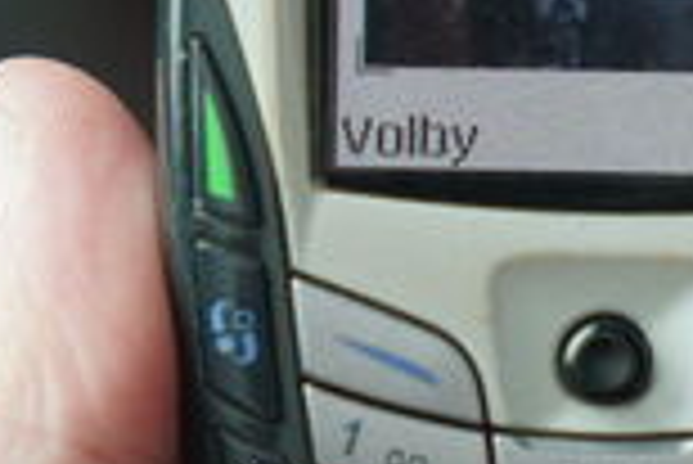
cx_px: 598
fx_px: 5376
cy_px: 79
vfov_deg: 4.9
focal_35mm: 279
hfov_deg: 7.4
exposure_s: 1/200
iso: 640
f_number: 4
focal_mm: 70
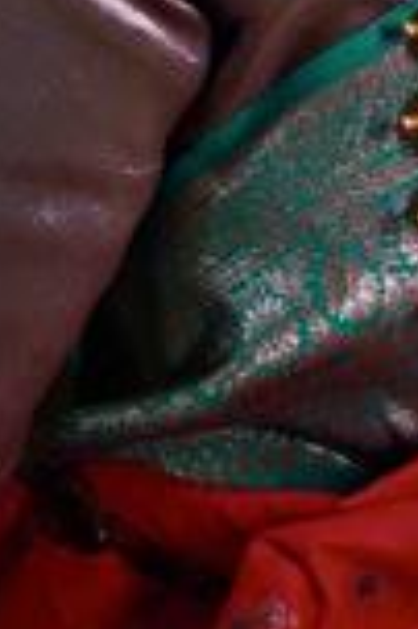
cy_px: -343
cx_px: 679
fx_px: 5167
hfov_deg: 4.6
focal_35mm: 296
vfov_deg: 6.9
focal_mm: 50
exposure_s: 1/125
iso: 160
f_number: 1.8
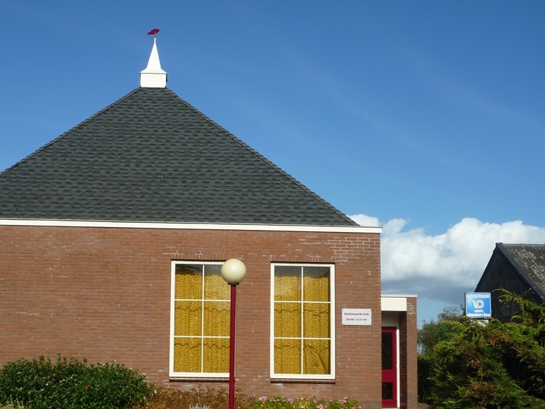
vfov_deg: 24.7
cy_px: 257
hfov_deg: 32.5
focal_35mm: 59
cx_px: 195
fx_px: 929
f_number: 5.6
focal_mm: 7.8
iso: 100
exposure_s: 1/800
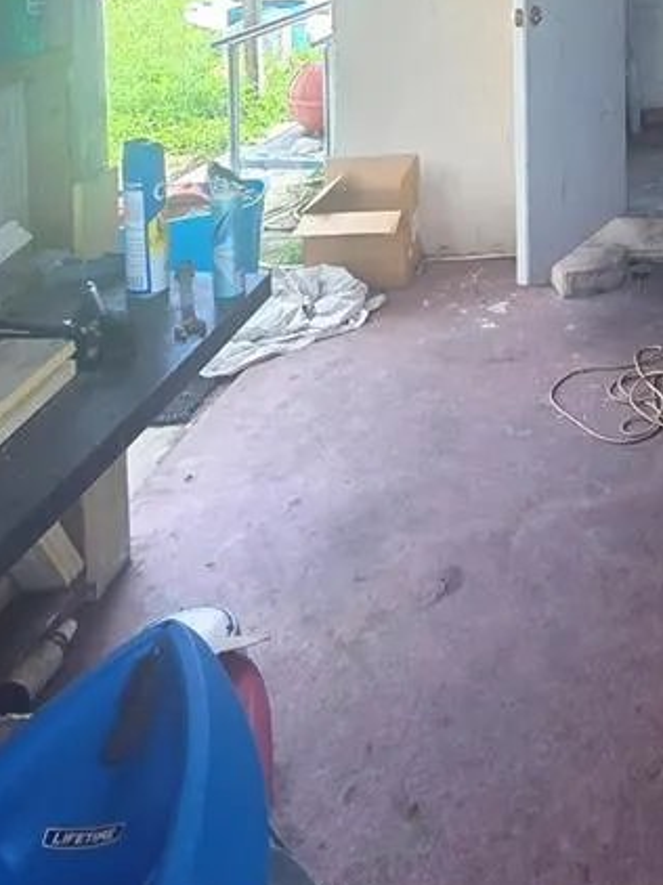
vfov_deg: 40.9
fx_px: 946
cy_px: -75
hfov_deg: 34.2
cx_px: 705
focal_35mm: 37
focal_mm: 2.2
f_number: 2.2
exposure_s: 1/120
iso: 80
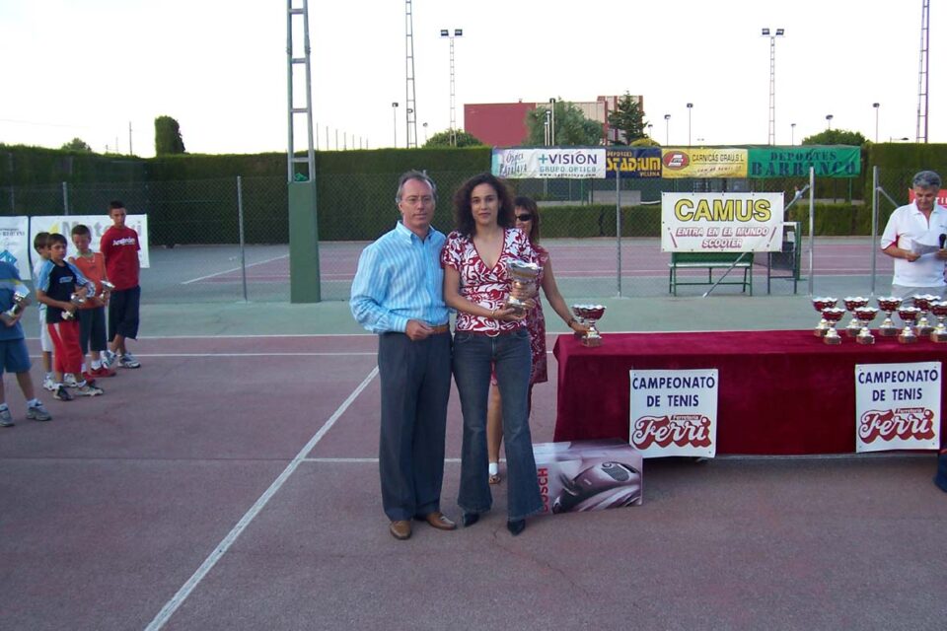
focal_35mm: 34
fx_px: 894
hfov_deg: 55.8
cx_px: 474
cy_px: 316
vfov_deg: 38.9
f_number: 2.7
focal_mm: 5.6
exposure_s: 1/125
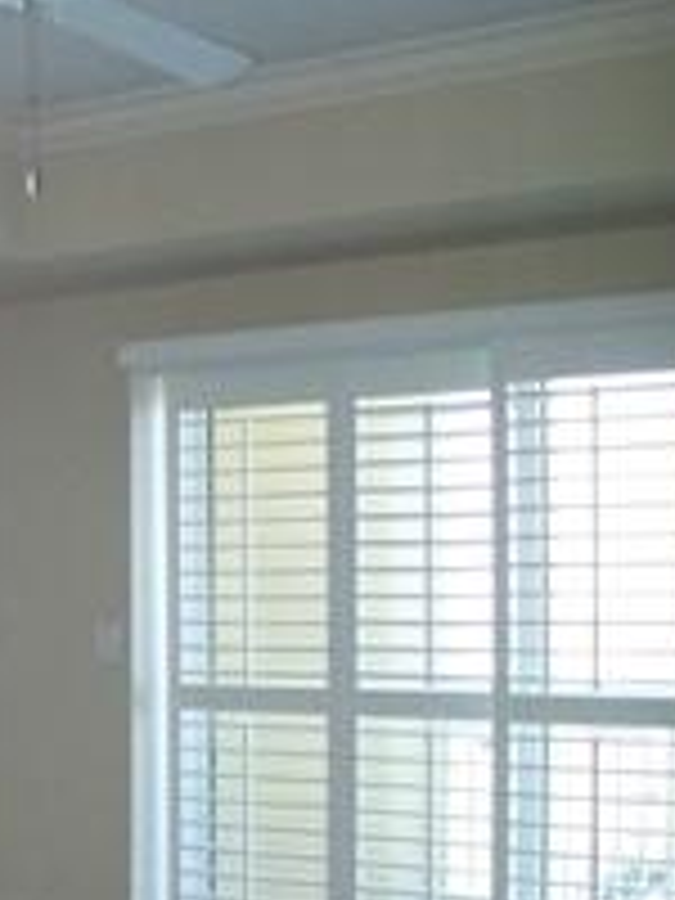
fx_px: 1872
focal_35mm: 72
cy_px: 670
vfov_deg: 26.7
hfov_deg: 20.0
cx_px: 45
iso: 160
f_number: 2.7
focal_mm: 6
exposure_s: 1/80
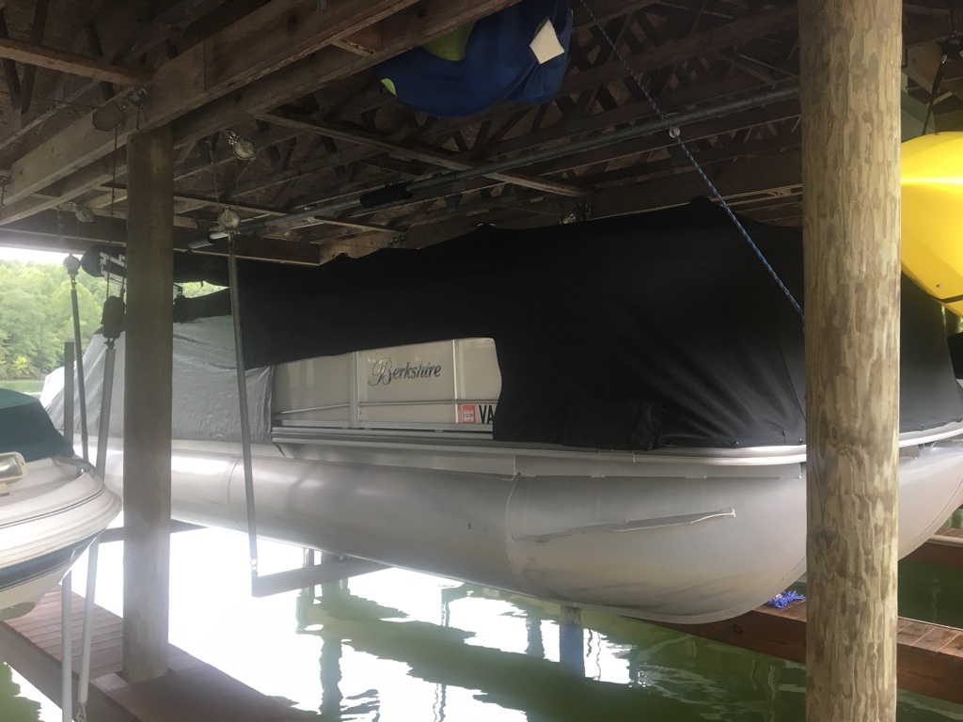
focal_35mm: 29
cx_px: 482
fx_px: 807
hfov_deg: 61.7
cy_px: 361
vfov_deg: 48.2
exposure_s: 1/40
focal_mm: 4.15
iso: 25
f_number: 2.2
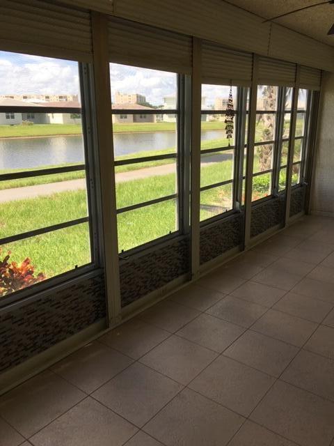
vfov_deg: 61.7
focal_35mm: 29
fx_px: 373
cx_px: 167
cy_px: 223
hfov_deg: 48.2
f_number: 2.2
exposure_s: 1/561
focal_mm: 4.15
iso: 25
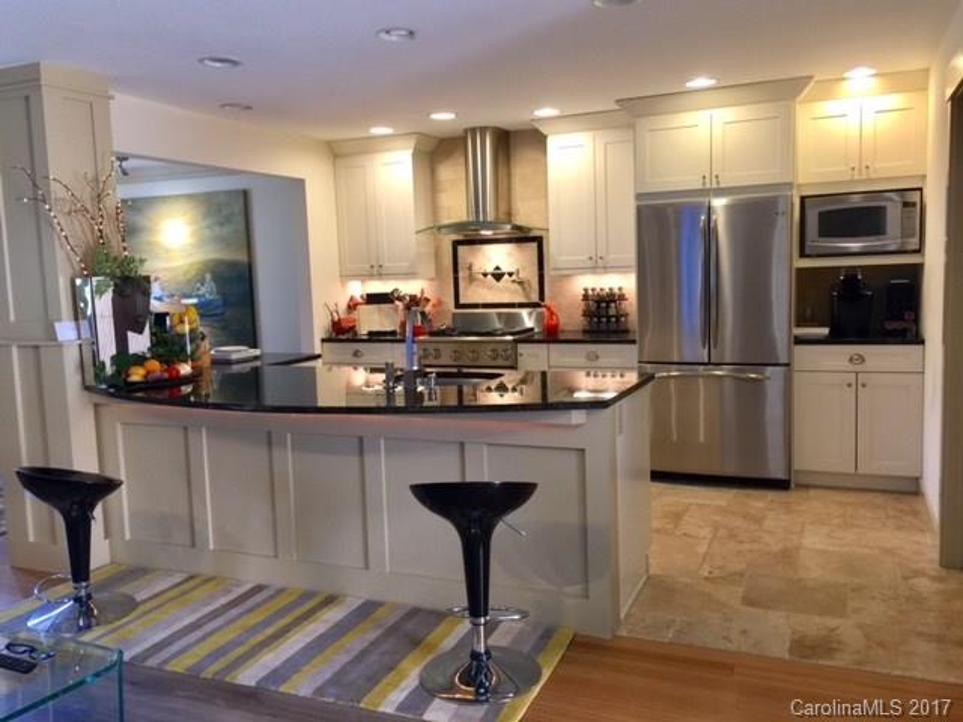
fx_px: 807
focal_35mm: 29
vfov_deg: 48.2
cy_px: 361
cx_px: 482
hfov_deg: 61.7
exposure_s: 1/15
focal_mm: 4.15
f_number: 2.2
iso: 32
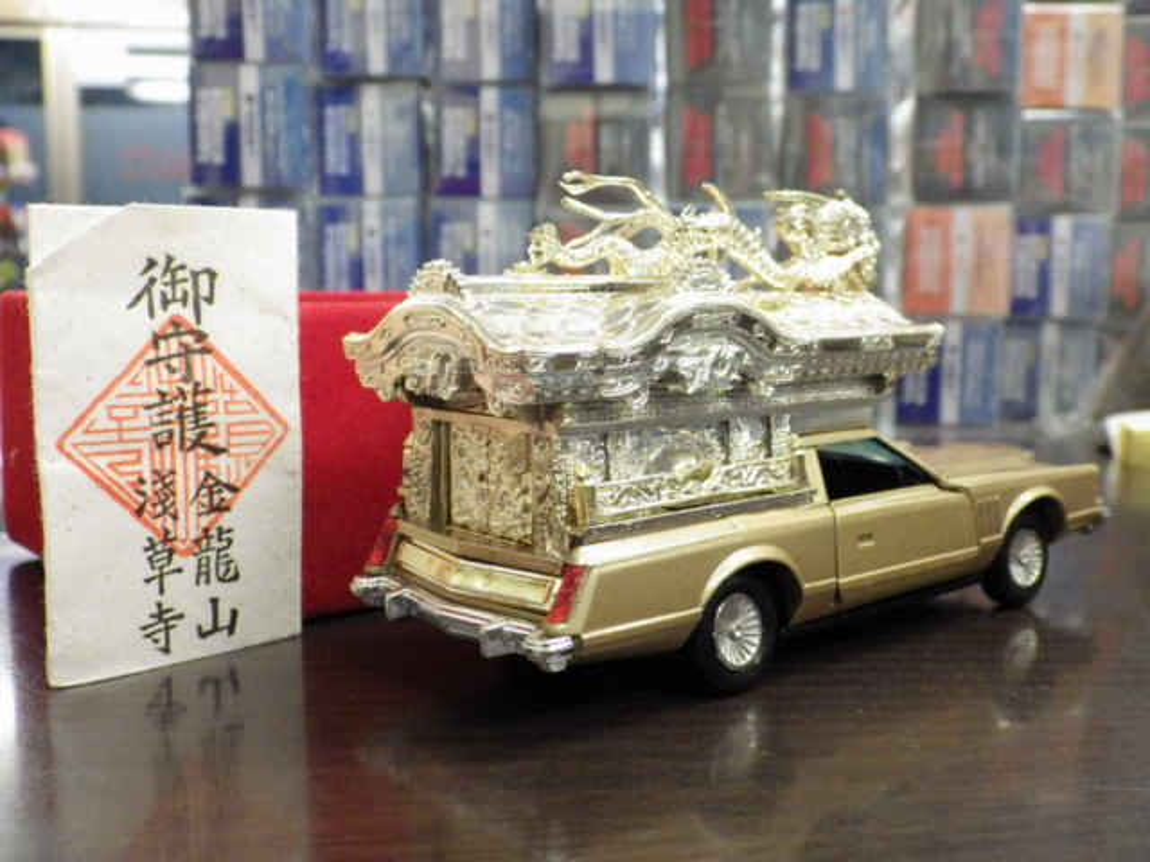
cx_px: 575
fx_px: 1362
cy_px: 431
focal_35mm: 41
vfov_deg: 35.1
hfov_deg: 45.8
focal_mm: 7.4
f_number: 3.6
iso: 800
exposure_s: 1/40
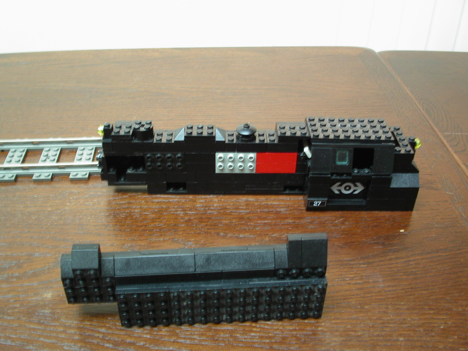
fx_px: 514
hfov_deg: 49.0
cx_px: 234
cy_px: 176
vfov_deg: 37.7
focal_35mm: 38
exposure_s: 1/30
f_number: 2.8
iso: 100
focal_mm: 7.8
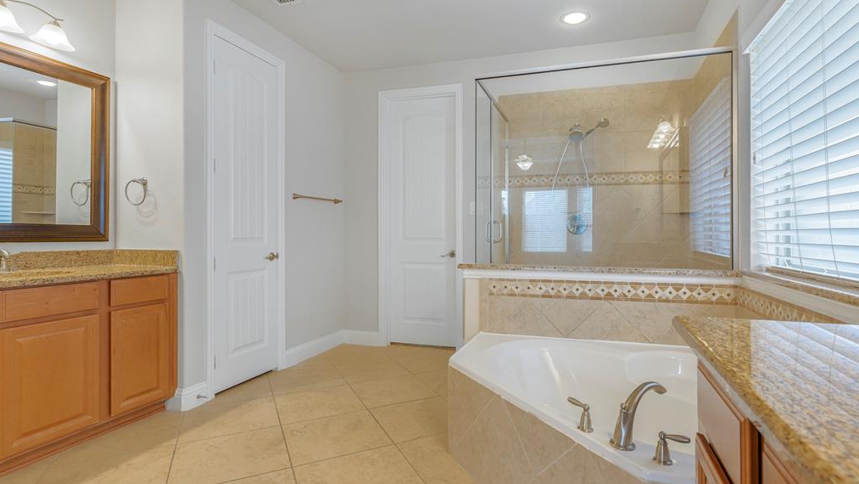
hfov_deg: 92.7
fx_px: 410
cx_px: 432
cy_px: 265
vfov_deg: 60.9
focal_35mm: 18
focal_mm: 17
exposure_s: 6
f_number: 5.6
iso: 200
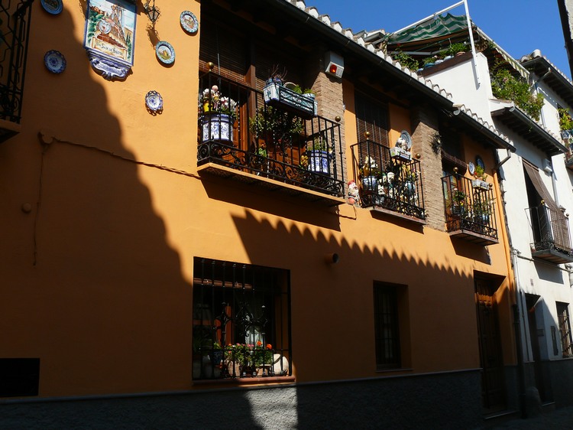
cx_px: 286
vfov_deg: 40.7
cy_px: 215
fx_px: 579
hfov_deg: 52.6
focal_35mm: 35
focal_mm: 7.4
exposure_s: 1/250
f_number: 5
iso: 100
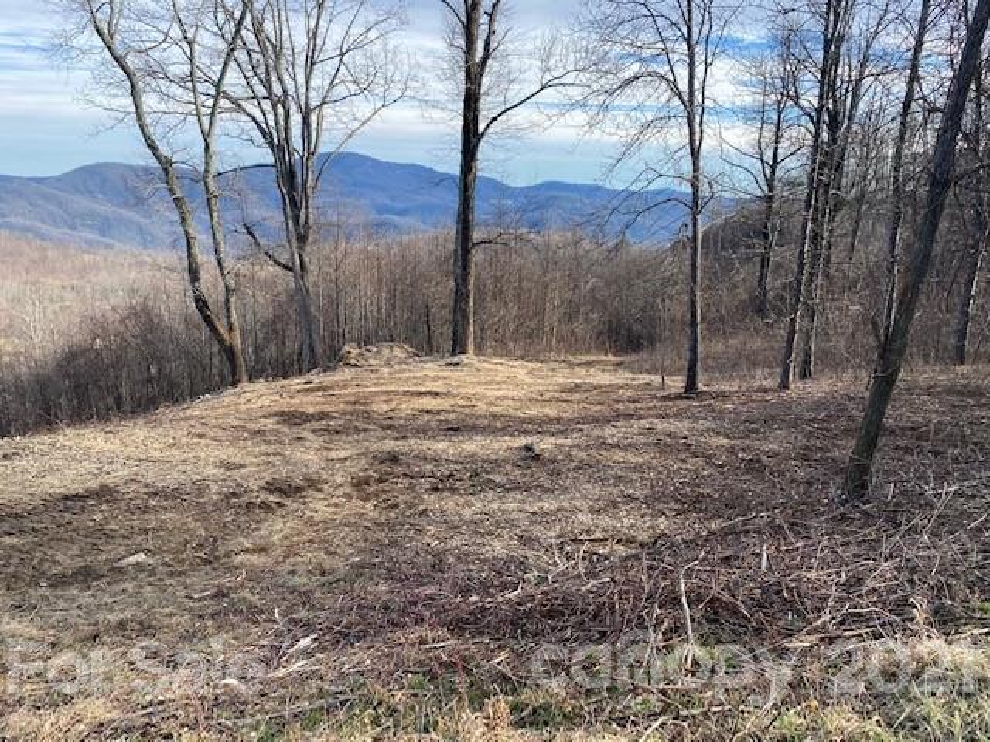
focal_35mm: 26
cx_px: 495
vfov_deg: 53.1
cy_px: 371
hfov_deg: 67.3
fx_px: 744
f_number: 1.8
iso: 32
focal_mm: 4.25
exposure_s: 1/973
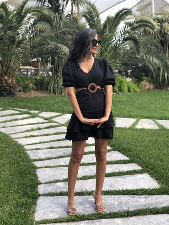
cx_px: 84
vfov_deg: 36.8
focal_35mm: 52
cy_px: 112
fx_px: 338
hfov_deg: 28.1
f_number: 2.4
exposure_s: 1/120
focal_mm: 6
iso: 20
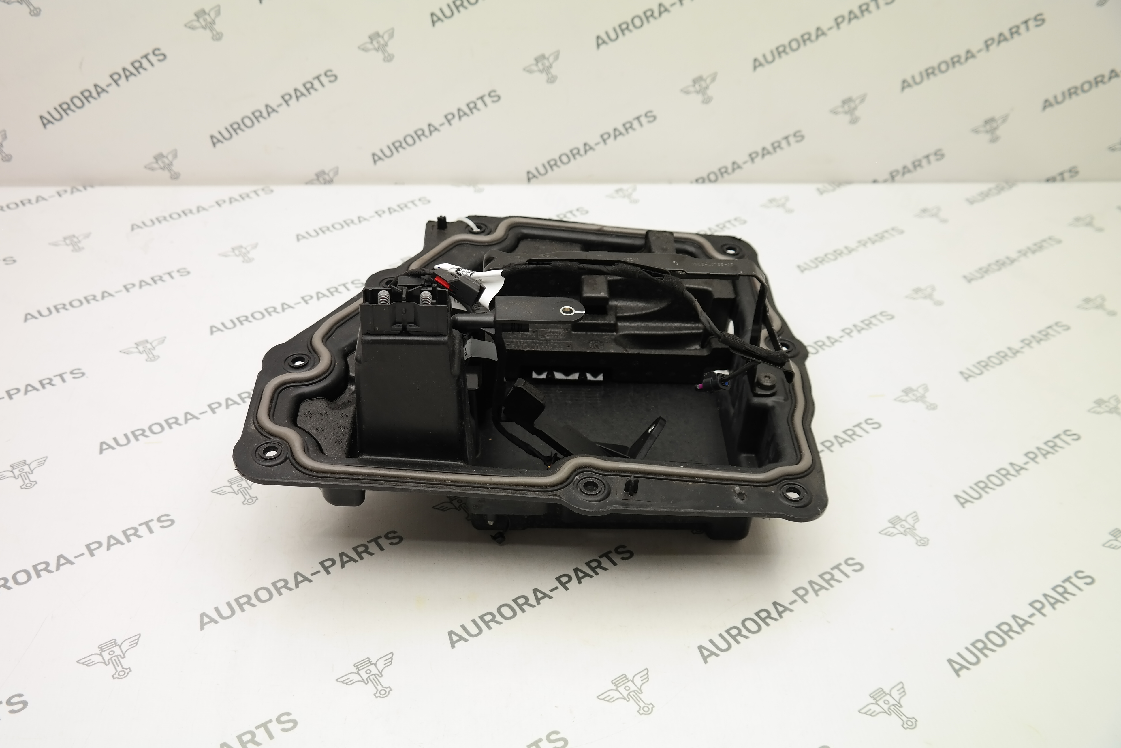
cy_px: 374
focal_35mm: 38
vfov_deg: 35.1
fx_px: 1183
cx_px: 560
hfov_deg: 50.7
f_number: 4
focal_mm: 25
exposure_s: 1/100
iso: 200
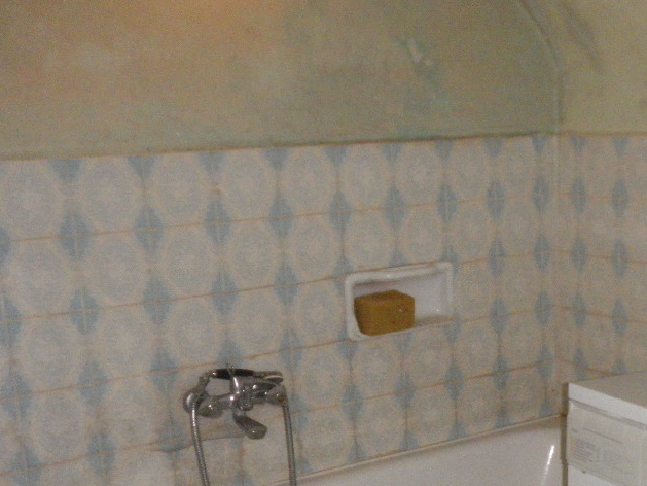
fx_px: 1066
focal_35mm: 57
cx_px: 472
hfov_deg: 33.2
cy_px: 371
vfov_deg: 25.3
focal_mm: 6.2
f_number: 3.8
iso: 400
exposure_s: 1/60
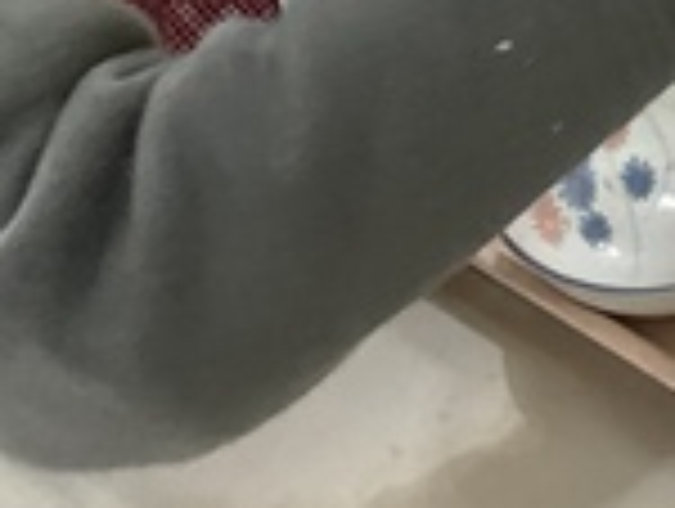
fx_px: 2422
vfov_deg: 11.2
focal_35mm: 124
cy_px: -391
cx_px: 990
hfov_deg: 14.8
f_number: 2.4
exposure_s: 1/50
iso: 320
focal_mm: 3.3
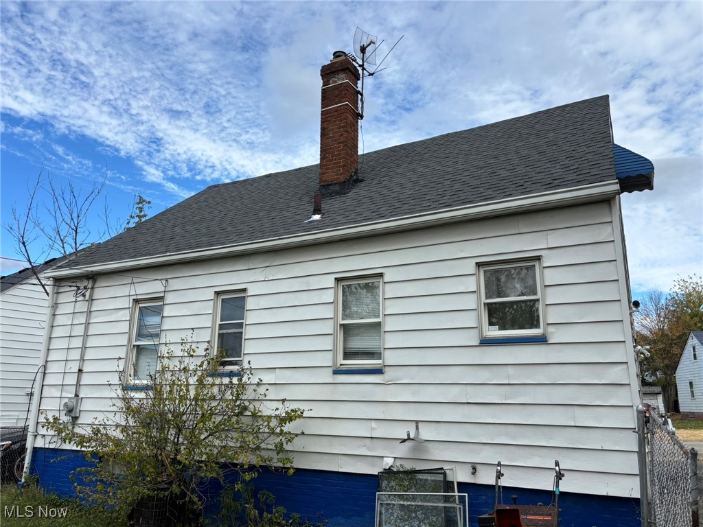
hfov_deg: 67.3
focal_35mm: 26
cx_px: 352
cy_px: 264
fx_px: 528
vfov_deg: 53.1
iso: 50
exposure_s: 1/2639
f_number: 1.6
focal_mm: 5.96
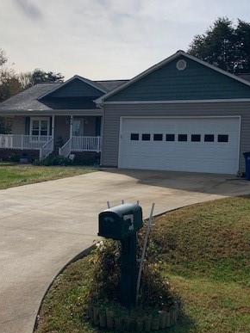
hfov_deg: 33.6
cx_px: 121
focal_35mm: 43
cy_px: 165
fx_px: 414
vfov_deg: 43.9
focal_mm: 4.25
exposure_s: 1/6061
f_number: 1.8
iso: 25
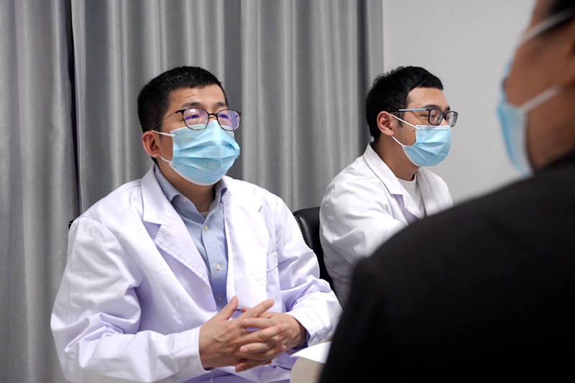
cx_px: 288
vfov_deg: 36.2
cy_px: 192
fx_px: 586
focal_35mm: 37
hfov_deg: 52.3
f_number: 4
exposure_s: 1/160
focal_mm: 36.7
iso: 2000
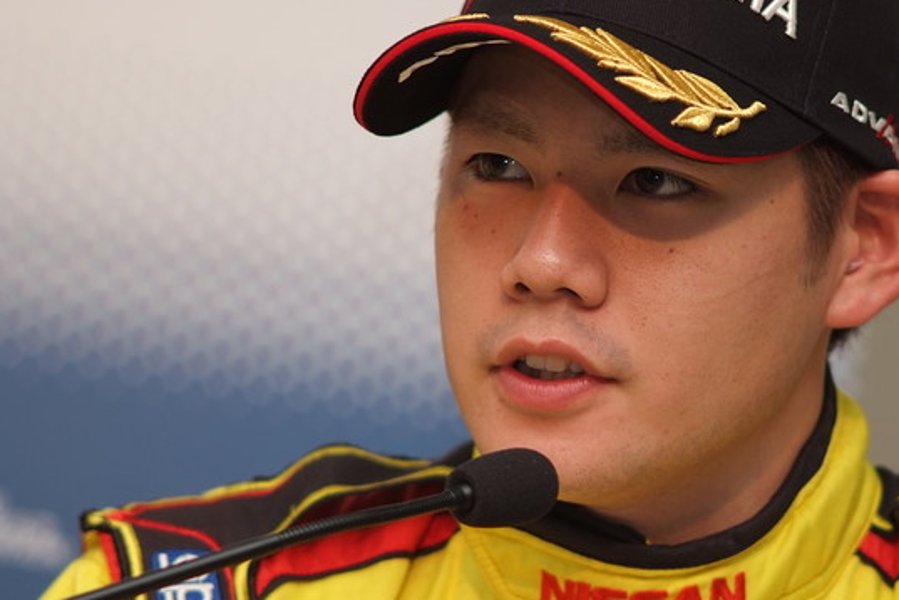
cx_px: 589
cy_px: 302
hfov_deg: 5.7
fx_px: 9039
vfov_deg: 3.8
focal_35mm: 362
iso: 400
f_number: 2.8
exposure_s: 1/125
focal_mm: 180
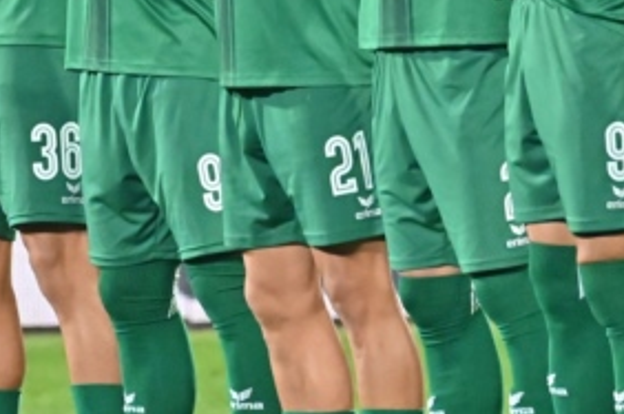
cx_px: 420
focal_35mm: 1455
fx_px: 25177
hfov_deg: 1.4
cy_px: -32
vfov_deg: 0.9
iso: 10000
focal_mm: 400
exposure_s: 1/400
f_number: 10
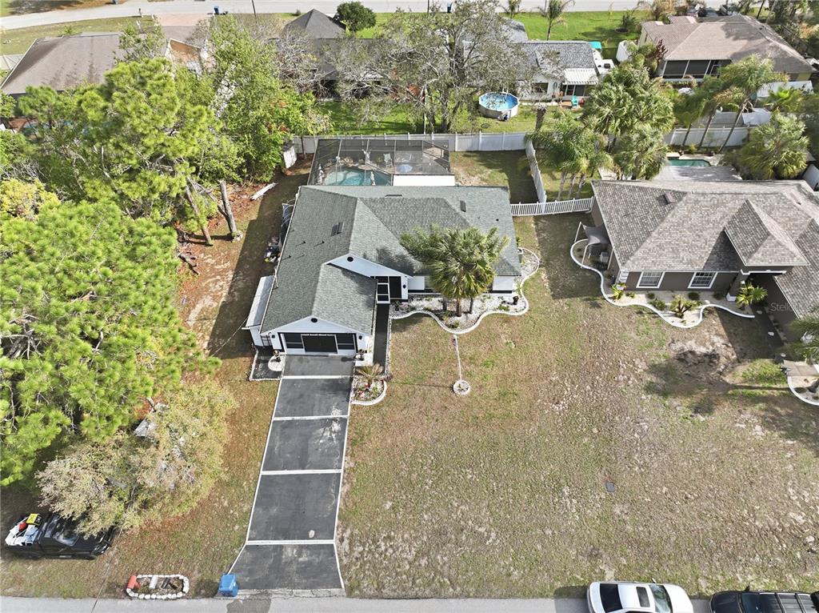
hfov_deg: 71.6
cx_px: 410
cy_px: 306
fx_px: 567
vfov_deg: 56.7
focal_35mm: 24
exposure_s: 1/60
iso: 100
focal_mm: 12.3
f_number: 2.8
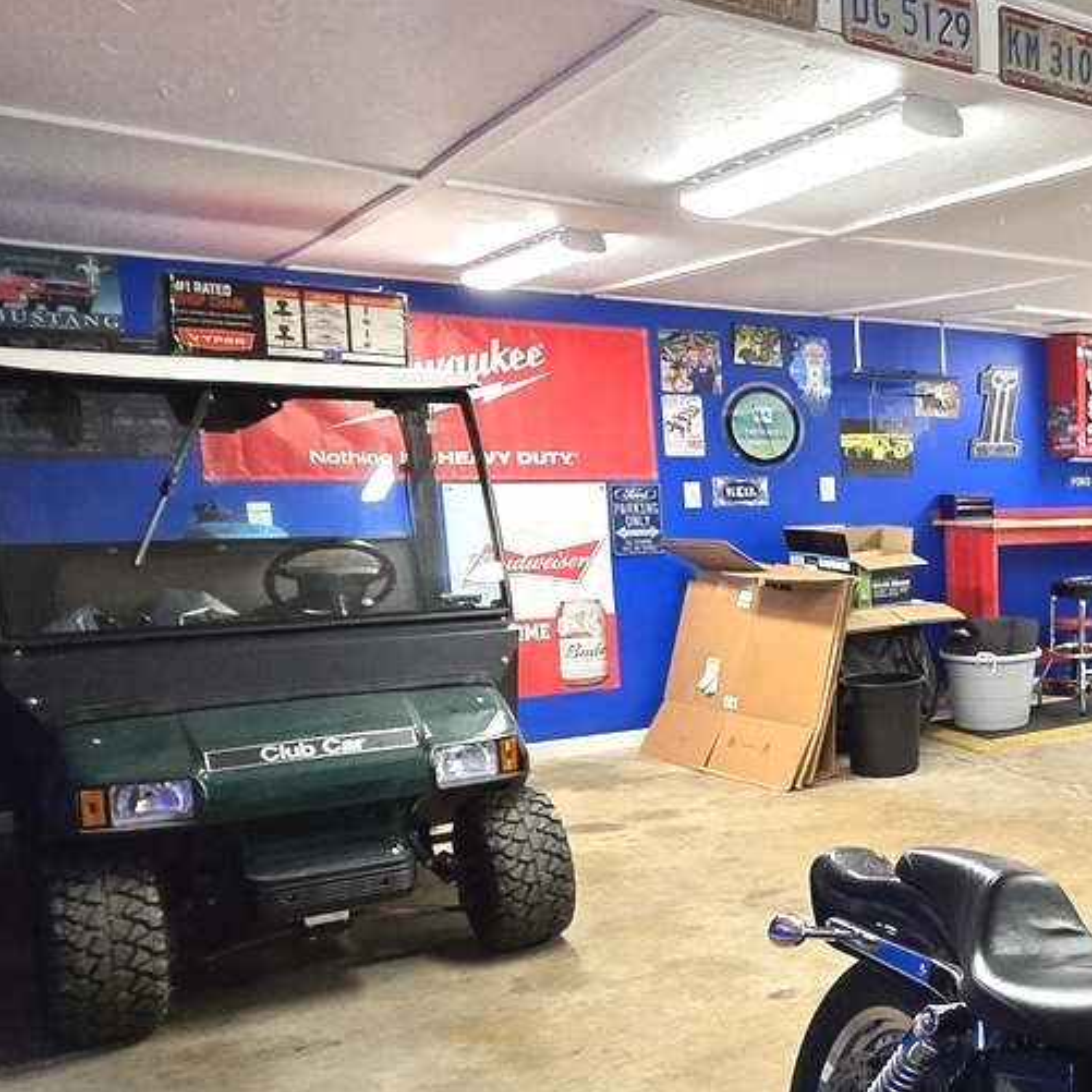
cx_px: 1181
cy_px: 652
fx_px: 1178
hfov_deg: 40.7
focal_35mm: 33
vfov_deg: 49.5
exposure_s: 1/60
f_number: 2.2
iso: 320
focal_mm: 2.2
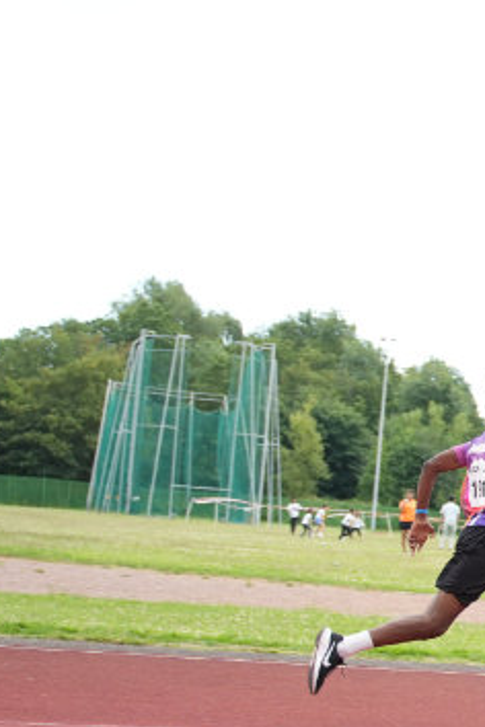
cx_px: 890
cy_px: 475
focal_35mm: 104
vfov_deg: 19.6
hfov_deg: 12.0
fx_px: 2102
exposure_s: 1/800
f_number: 2.8
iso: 250
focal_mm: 36
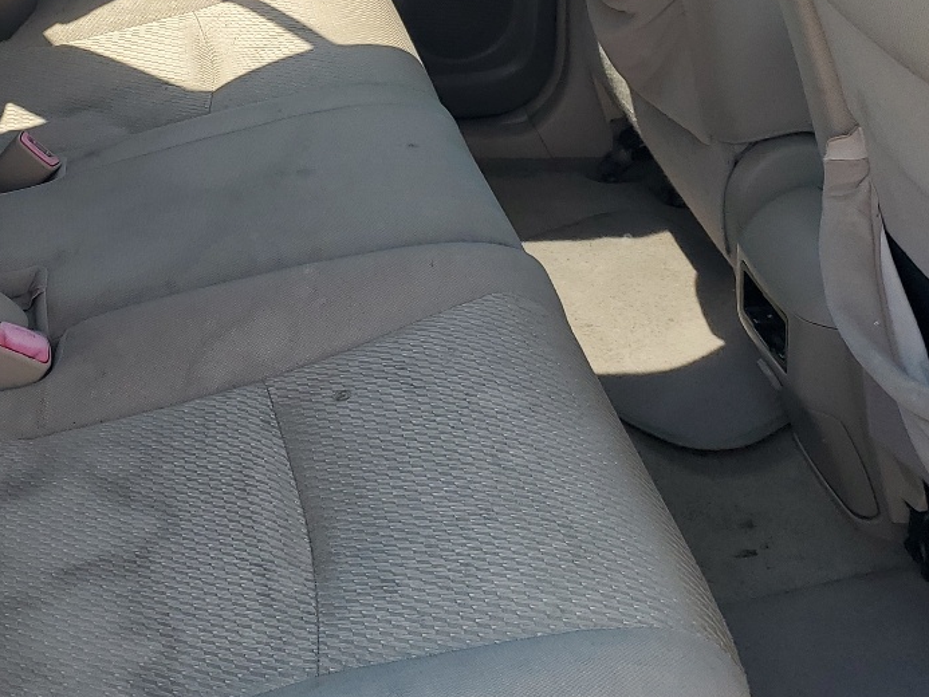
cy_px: 34
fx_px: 1611
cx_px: 255
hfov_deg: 31.7
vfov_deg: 23.6
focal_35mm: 60
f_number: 1.5
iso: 50
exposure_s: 1/625
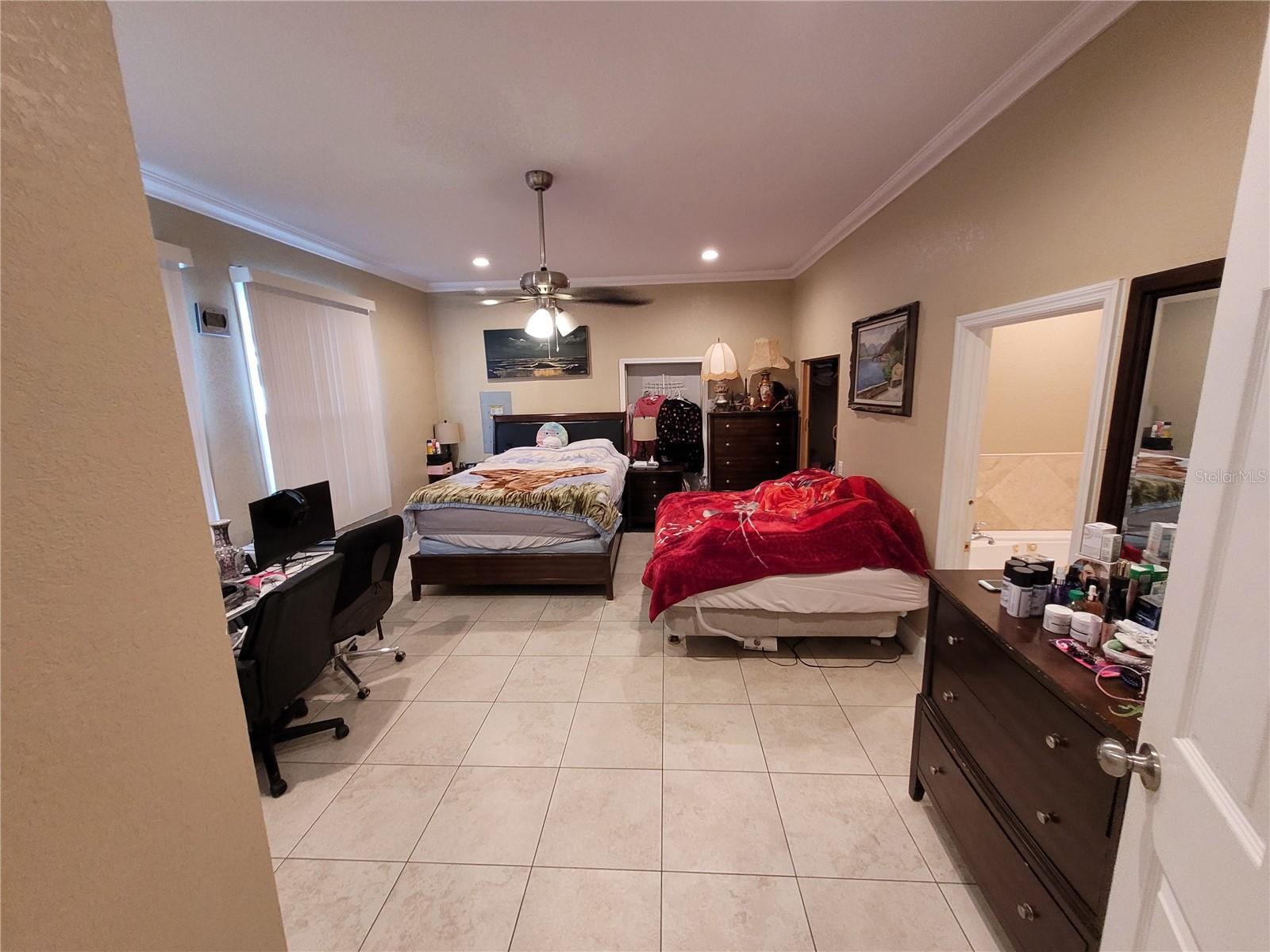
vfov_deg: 89.9
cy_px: 476
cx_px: 635
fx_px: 477
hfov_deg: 106.2
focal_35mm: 13
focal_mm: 1.74
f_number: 2.2
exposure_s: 1/30
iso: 320
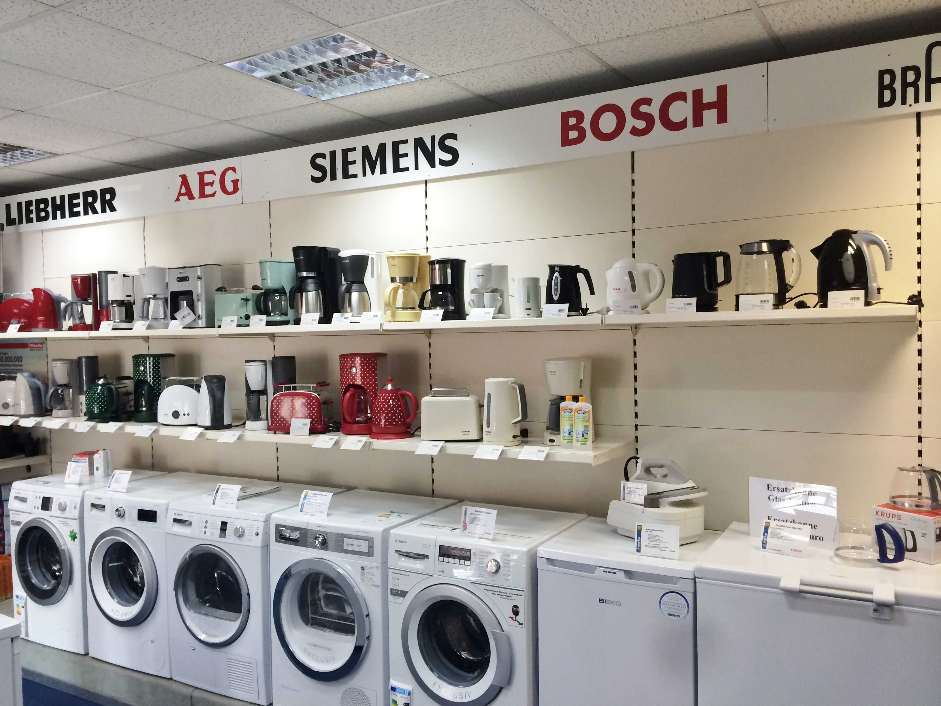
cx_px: 470
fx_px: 816
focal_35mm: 30
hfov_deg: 60.0
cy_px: 353
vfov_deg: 46.8
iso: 50
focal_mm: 4.12
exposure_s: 1/33
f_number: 2.2
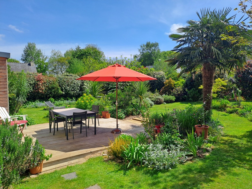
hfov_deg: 69.4
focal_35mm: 25
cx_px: 126
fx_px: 182
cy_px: 94
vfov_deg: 54.9
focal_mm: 4.65
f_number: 1.8
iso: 32
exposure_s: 1/1395
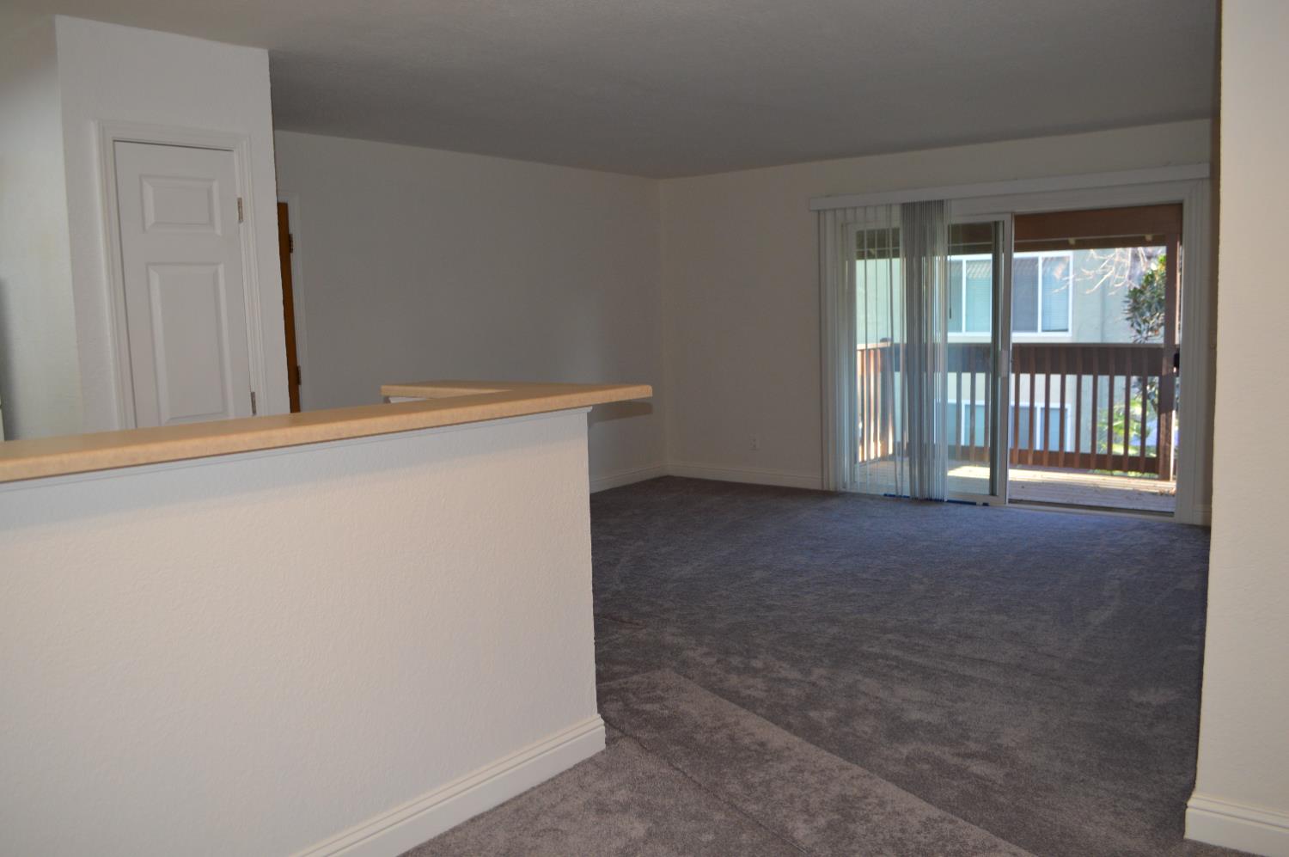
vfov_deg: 47.8
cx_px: 644
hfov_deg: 67.4
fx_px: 966
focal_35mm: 27
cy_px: 428
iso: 400
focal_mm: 18
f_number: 4
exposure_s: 1/80
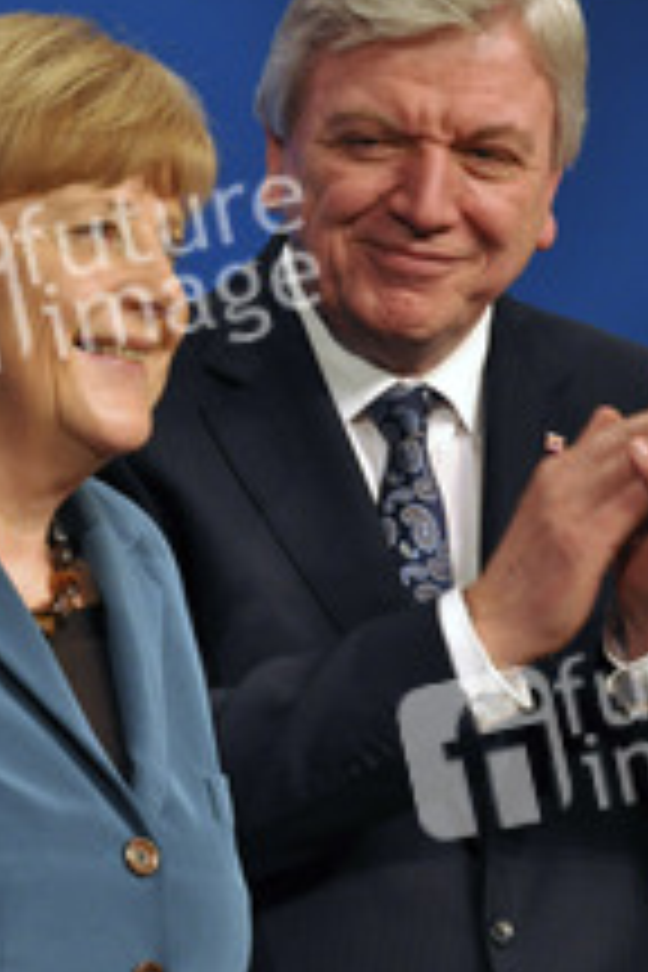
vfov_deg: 4.0
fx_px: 13848
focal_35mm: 513
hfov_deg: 2.7
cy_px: 508
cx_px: 223
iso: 1250
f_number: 8
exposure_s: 1/200
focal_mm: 185
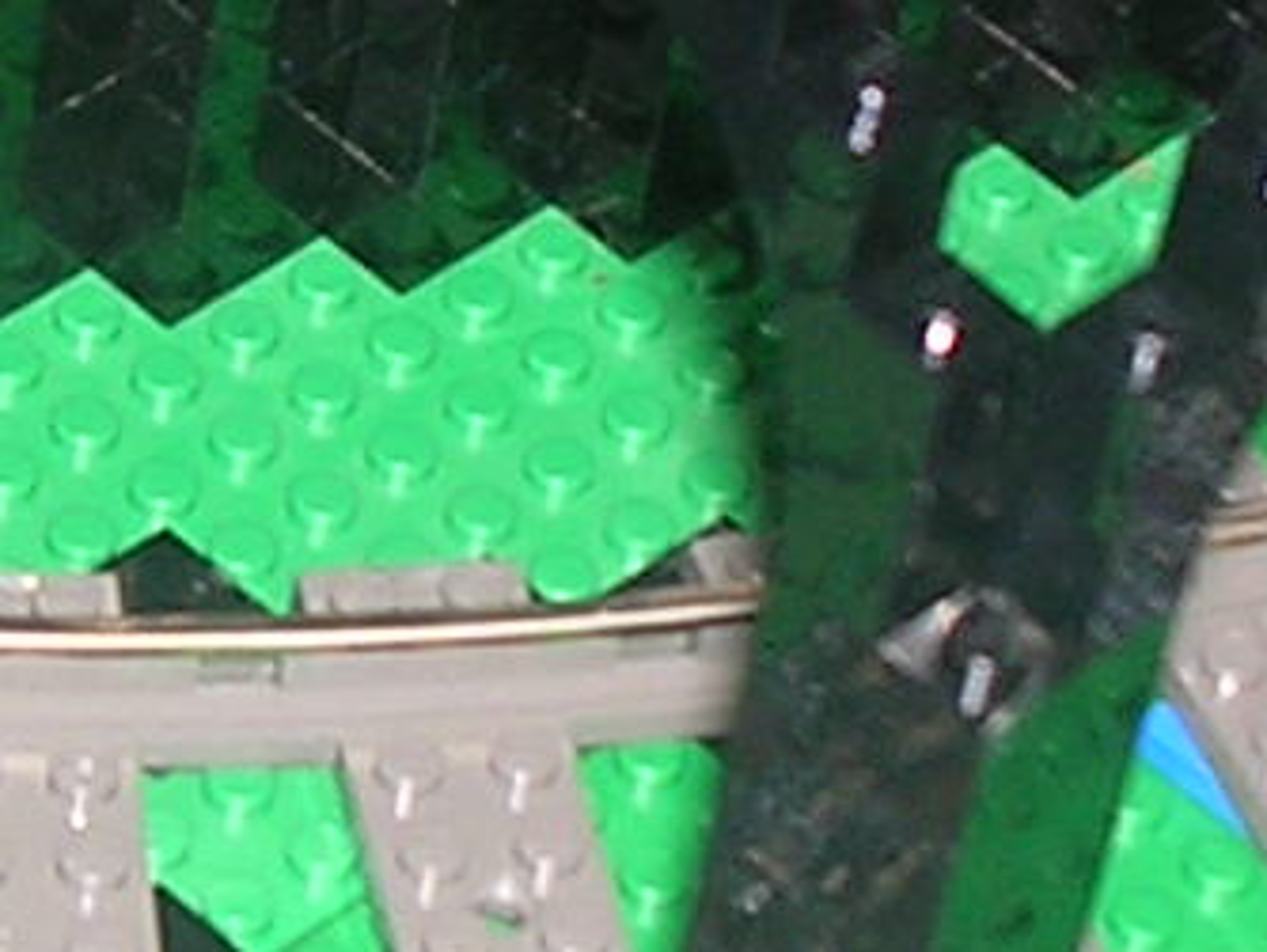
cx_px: 0
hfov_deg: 8.4
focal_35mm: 233
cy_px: 0
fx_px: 8534
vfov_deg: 6.4
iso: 100
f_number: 2.8
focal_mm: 5.8
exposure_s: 1/60.1
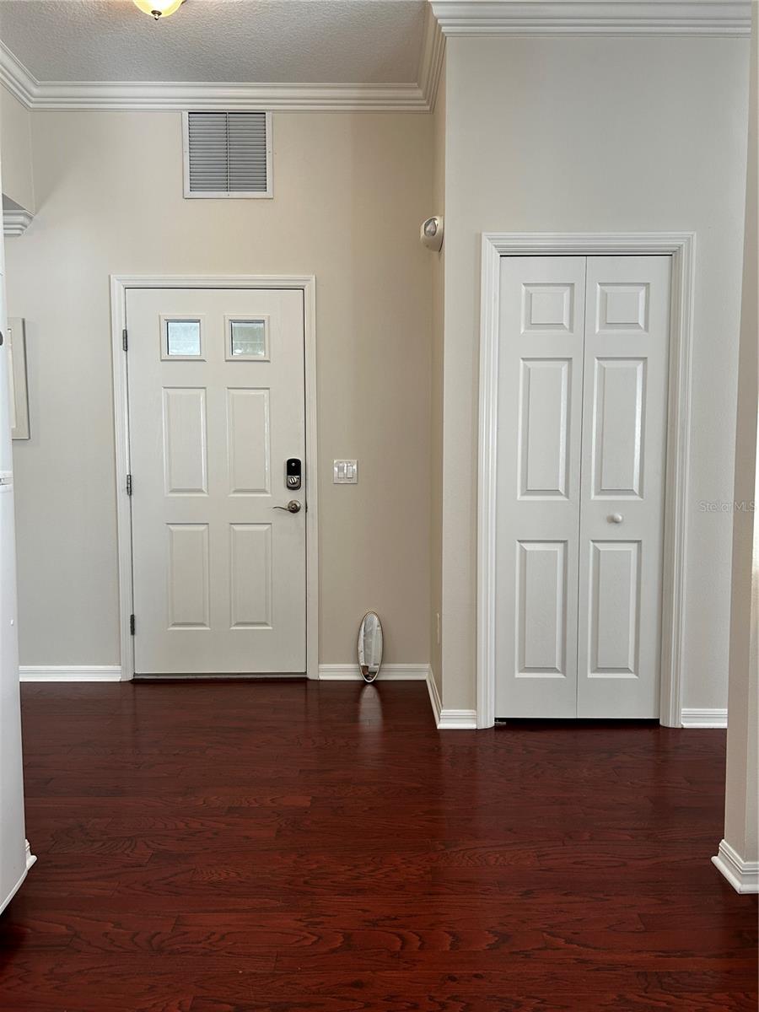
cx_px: 380
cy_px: 506
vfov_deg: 67.3
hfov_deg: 53.1
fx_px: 760
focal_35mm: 26
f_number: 1.5
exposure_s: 1/120
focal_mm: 5.7
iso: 80
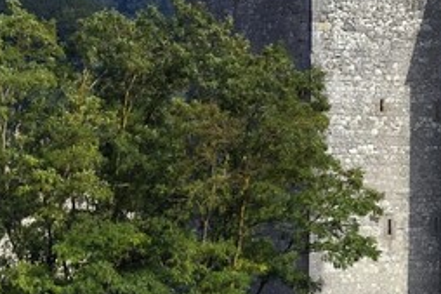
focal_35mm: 1260
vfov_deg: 1.1
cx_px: 1106
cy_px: 183
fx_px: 15424
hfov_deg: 1.6
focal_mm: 200
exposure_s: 1/250
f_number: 13
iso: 250
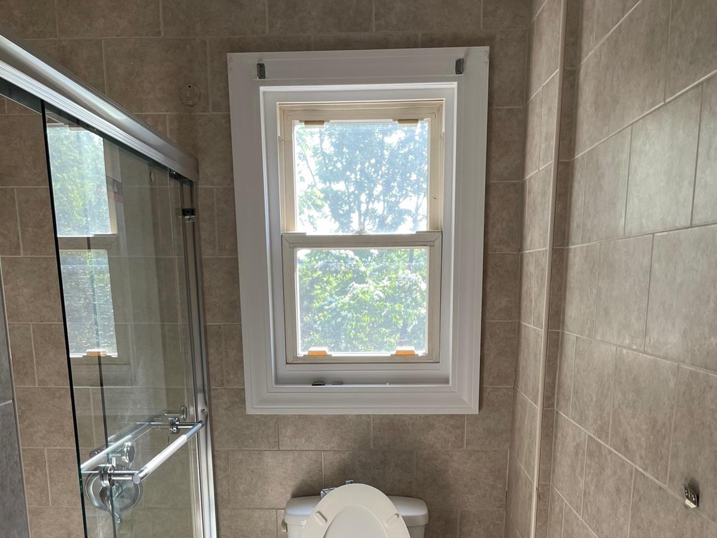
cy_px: 459
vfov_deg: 38.6
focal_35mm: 35
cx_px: 358
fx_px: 725
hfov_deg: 52.6
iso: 50
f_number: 1.6
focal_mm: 4.2
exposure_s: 1/121
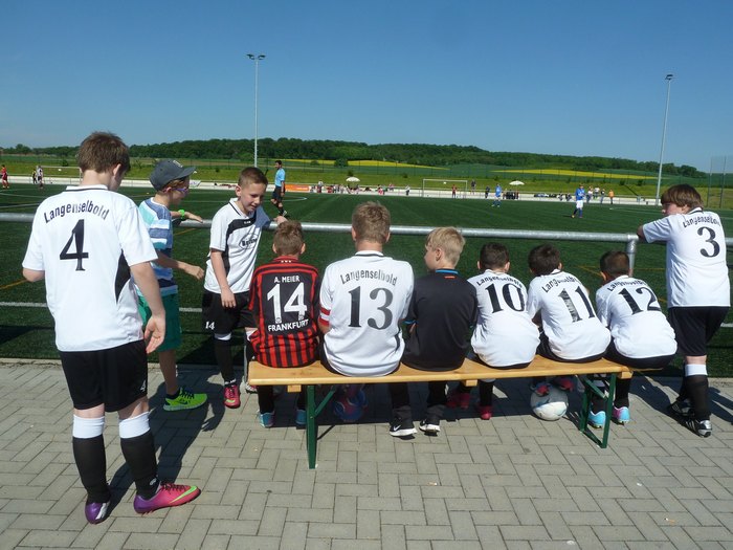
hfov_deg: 69.4
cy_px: 275
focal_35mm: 25
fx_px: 529
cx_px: 366
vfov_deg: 54.9
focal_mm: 4.1
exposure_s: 1/500
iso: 80
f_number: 5.6
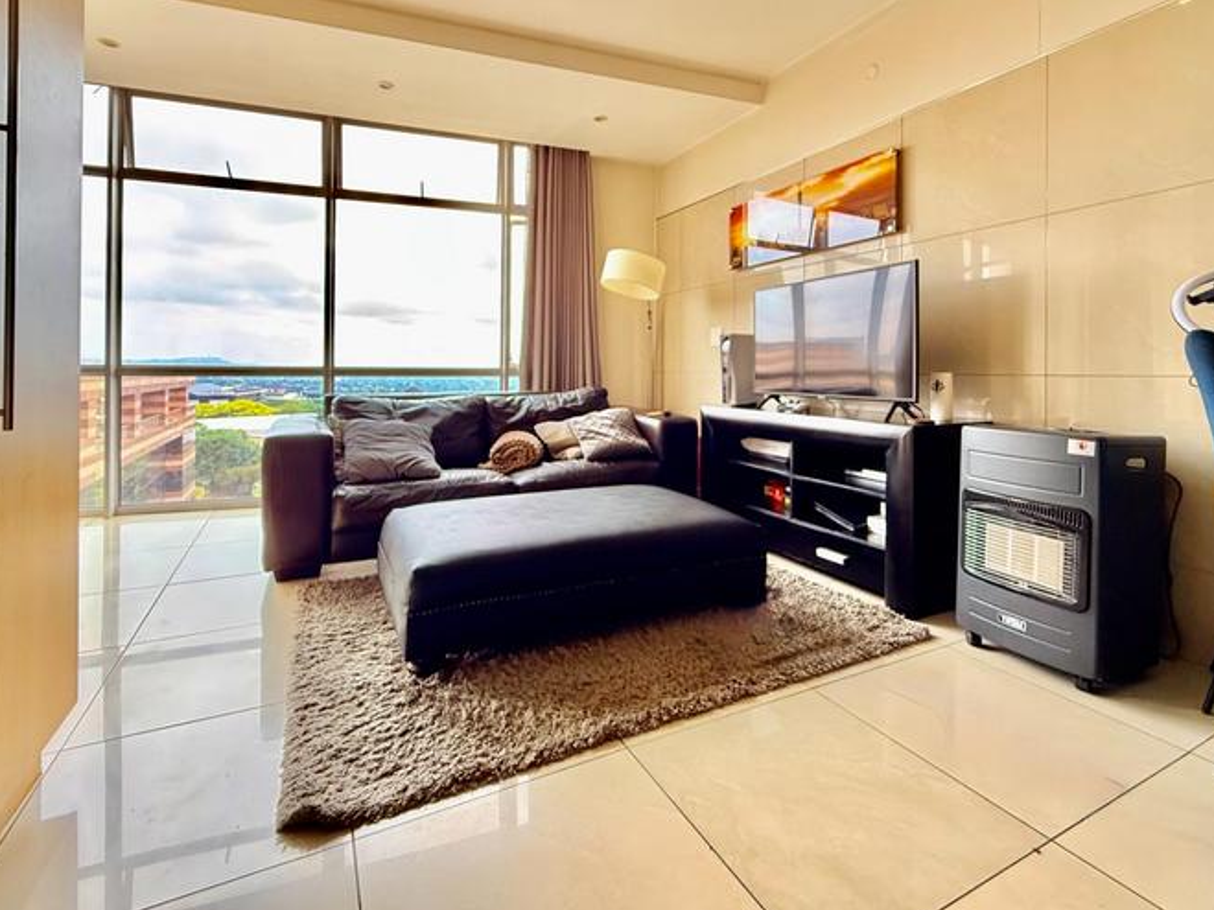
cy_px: 372
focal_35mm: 17
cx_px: 608
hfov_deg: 91.0
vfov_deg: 74.0
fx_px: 596
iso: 320
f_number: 2.2
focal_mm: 2.22
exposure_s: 1/99
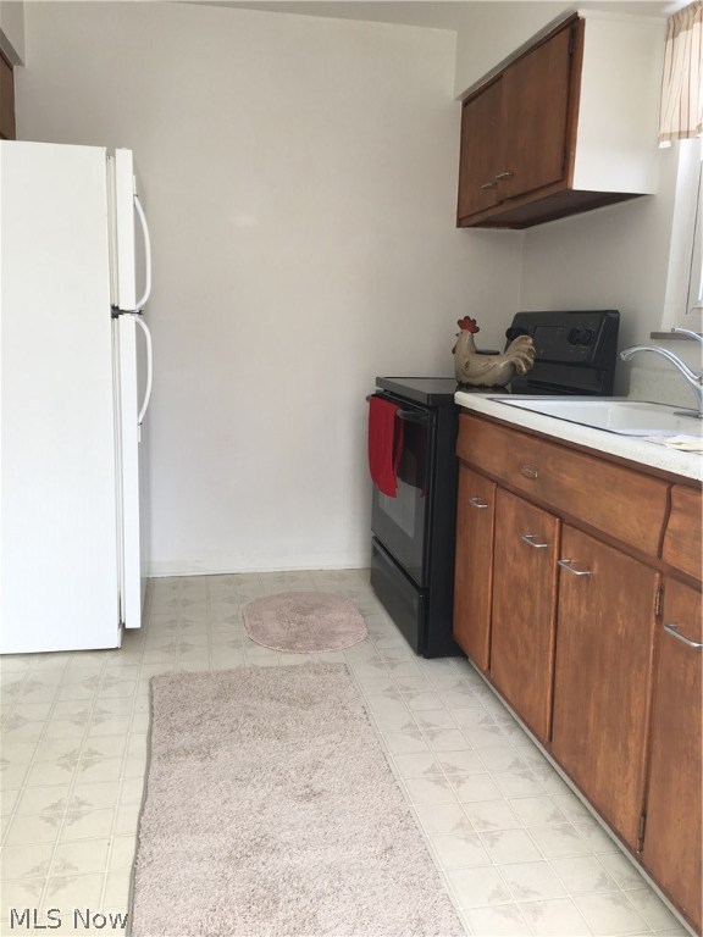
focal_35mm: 29
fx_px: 785
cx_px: 352
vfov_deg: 61.7
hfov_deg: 48.2
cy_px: 468
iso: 25
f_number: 2.2
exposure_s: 1/60
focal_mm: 4.15
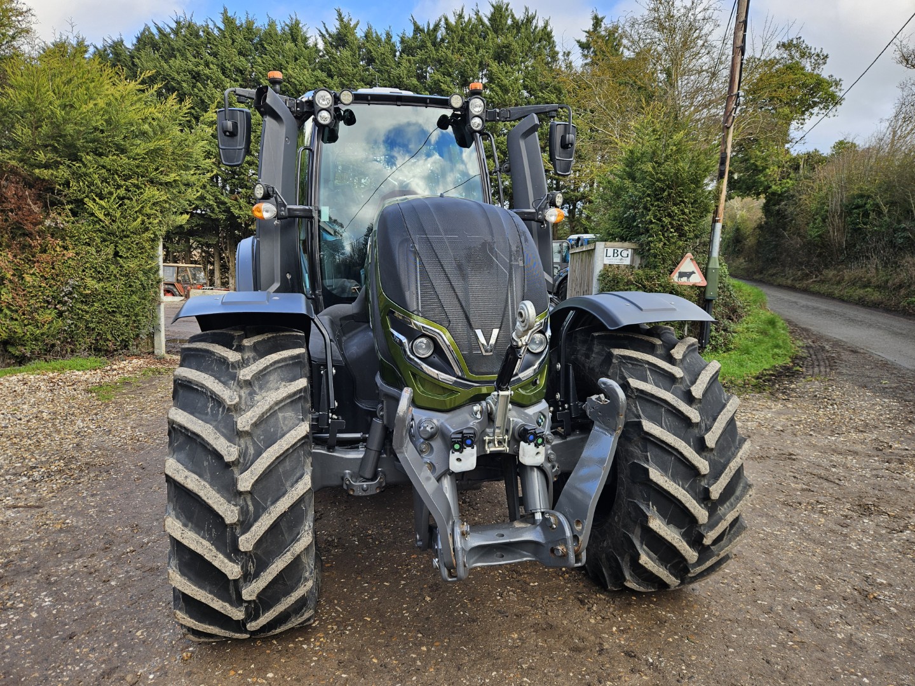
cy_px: 343
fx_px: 608
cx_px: 458
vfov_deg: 58.9
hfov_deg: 73.9
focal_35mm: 23
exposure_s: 1/233
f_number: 1.8
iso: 25
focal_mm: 5.4
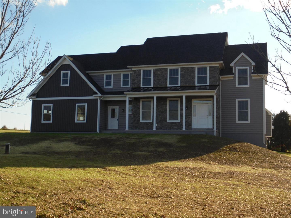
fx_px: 362
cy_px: 109
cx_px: 146
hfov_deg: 43.8
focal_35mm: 43
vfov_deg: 33.6
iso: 100
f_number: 4.5
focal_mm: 7.8
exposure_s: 1/500
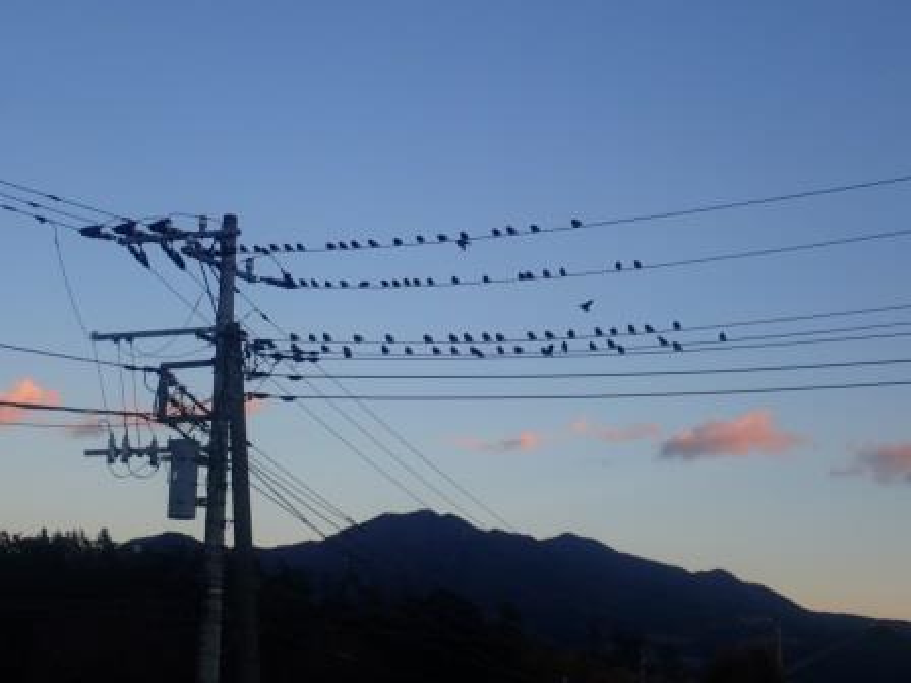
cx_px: 456
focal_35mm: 58
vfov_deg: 25.2
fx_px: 1526
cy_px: 342
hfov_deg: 33.2
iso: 100
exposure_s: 1/125
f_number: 5
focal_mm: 10.35
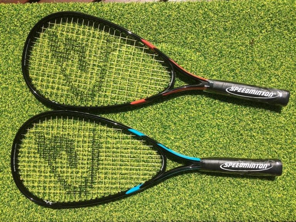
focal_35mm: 29
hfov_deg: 61.7
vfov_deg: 48.2
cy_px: 111
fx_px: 248
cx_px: 148
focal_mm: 4.15
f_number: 2.2
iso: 32
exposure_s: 1/2740
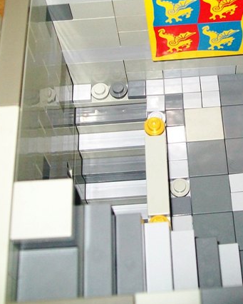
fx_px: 593
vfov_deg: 28.5
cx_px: 207
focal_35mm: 66
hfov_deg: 22.7
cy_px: 93
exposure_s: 1/60
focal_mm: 6
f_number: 2.7
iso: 160
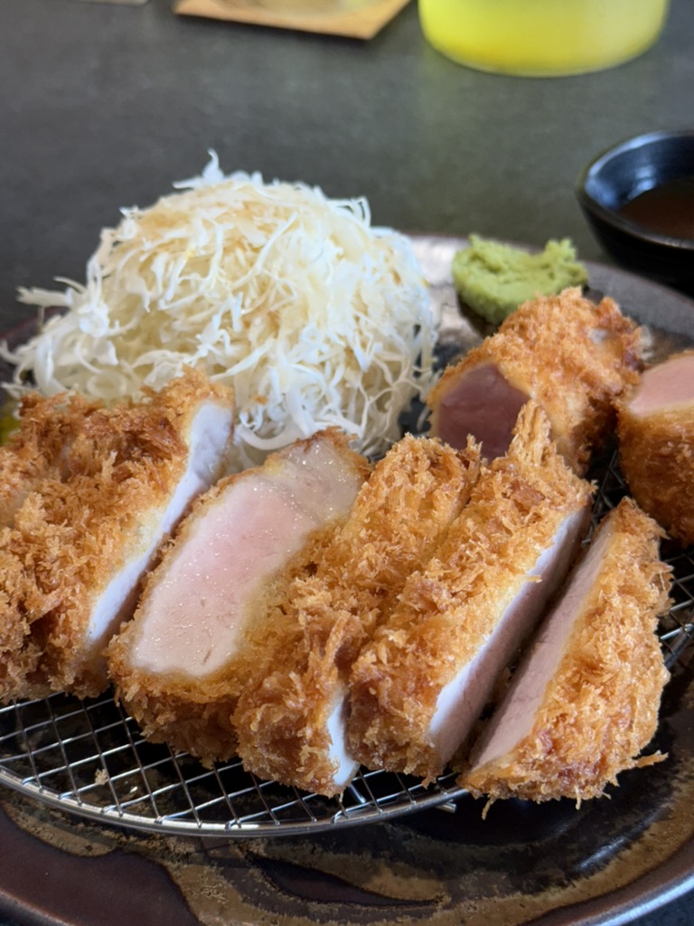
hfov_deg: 30.3
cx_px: 347
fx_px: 1283
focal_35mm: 48
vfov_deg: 39.7
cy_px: 463
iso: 80
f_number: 1.78
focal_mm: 6.76
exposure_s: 1/123
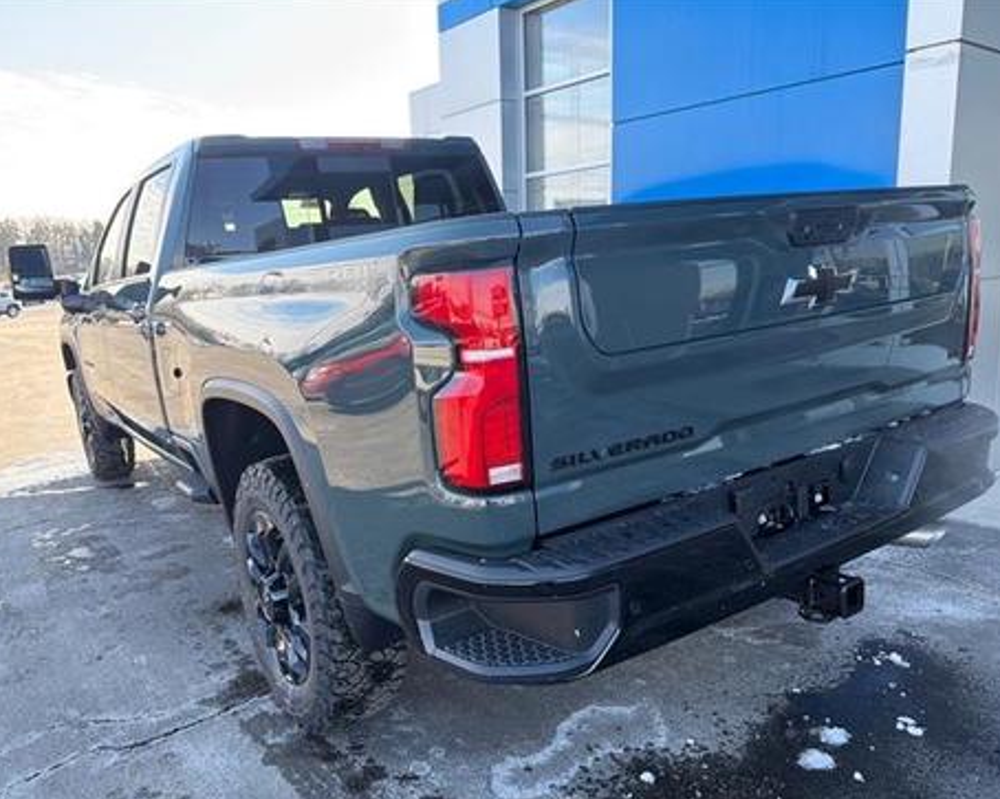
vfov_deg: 54.9
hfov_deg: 65.9
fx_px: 769
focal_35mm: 26
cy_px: 409
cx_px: 460
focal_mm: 6.76
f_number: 1.78
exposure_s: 1/299
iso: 80
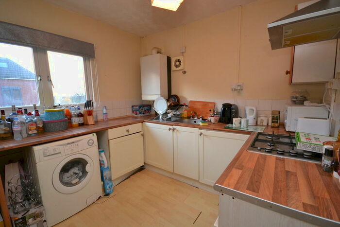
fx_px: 142
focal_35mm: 15
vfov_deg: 77.4
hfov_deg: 100.4
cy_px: 114
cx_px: 170
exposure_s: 1/60
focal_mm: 10
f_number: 4
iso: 640
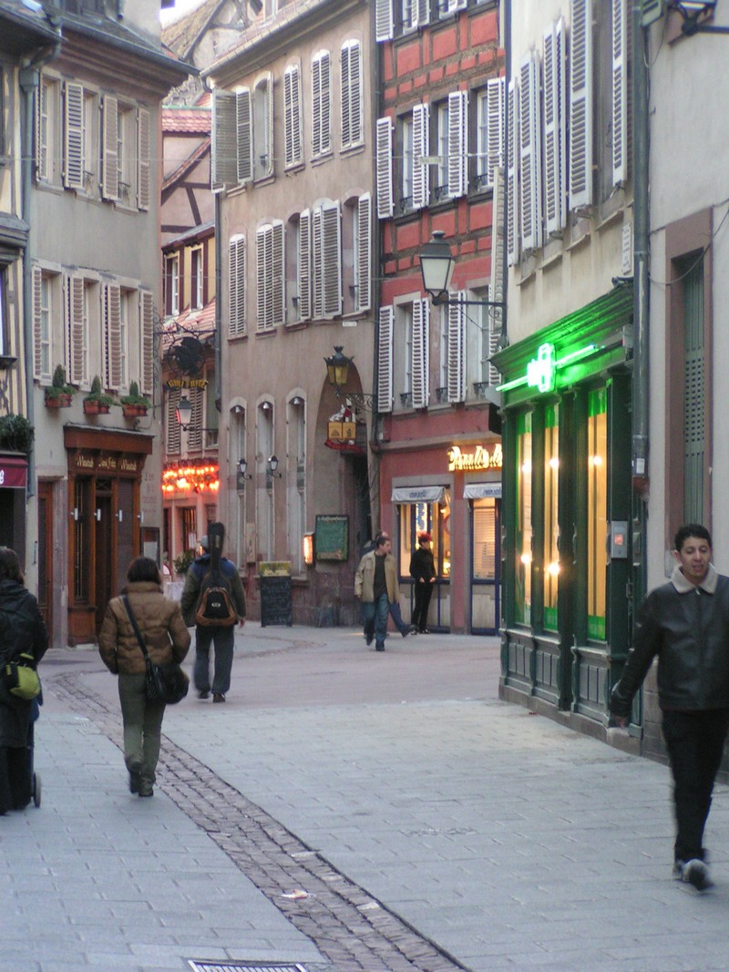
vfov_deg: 14.5
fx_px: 3820
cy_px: 486
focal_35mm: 136
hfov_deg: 10.9
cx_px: 364
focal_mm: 20.9
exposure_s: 1/15
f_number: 3.5
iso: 200
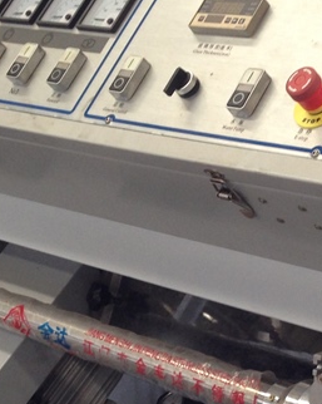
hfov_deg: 15.3
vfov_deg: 19.3
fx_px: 1169
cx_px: 359
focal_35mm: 98
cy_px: 339
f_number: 2.4
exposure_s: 1/20
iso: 80
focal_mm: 4.12
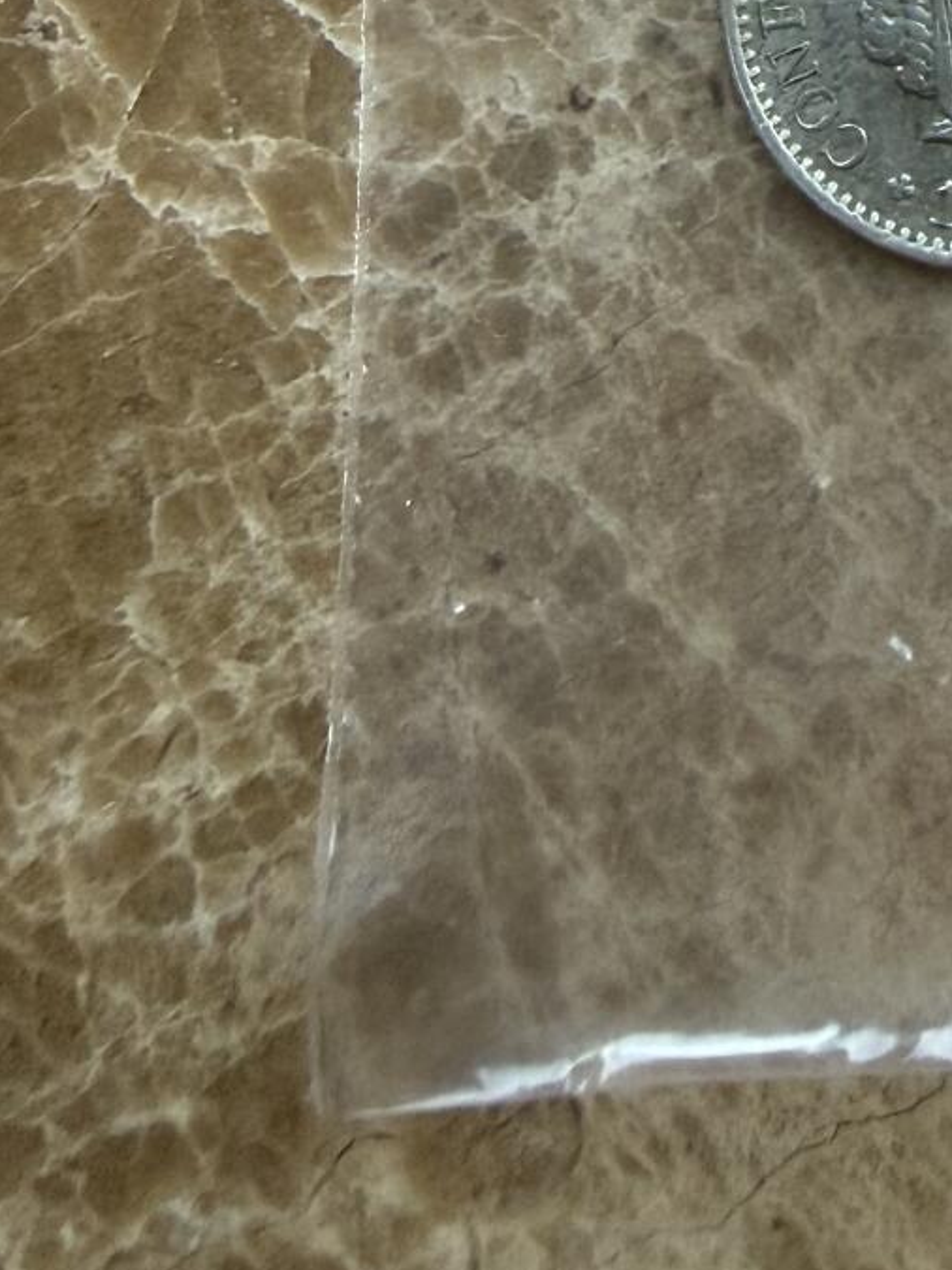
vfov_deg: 26.2
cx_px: 1144
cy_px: -335
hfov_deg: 21.3
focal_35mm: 64
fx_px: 2348
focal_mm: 2.22
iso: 125
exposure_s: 1/99
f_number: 2.2
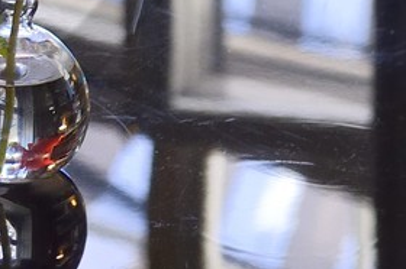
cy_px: -255
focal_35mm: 286
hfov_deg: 7.1
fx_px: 3222
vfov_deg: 4.7
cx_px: -215
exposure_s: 1/80
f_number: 4
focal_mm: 50
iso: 1600
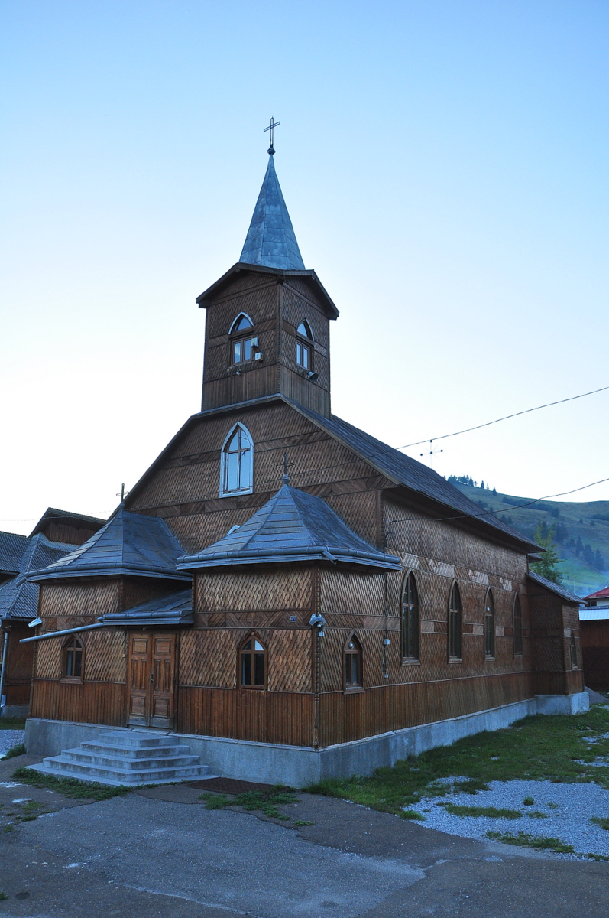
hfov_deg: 47.8
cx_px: 304
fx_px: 687
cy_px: 459
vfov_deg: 67.4
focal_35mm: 27
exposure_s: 1/160
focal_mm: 18
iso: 400
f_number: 6.3
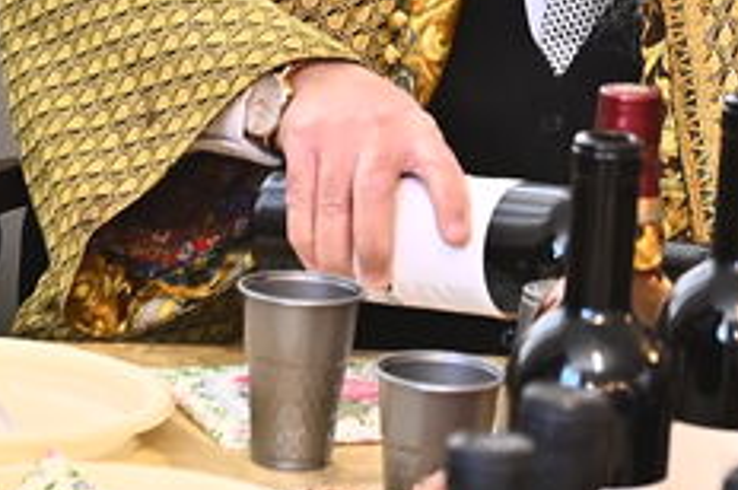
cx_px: 620
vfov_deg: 5.1
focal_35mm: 266
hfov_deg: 7.7
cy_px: -223
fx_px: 5445
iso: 1000
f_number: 4.5
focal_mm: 44
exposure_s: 1/160
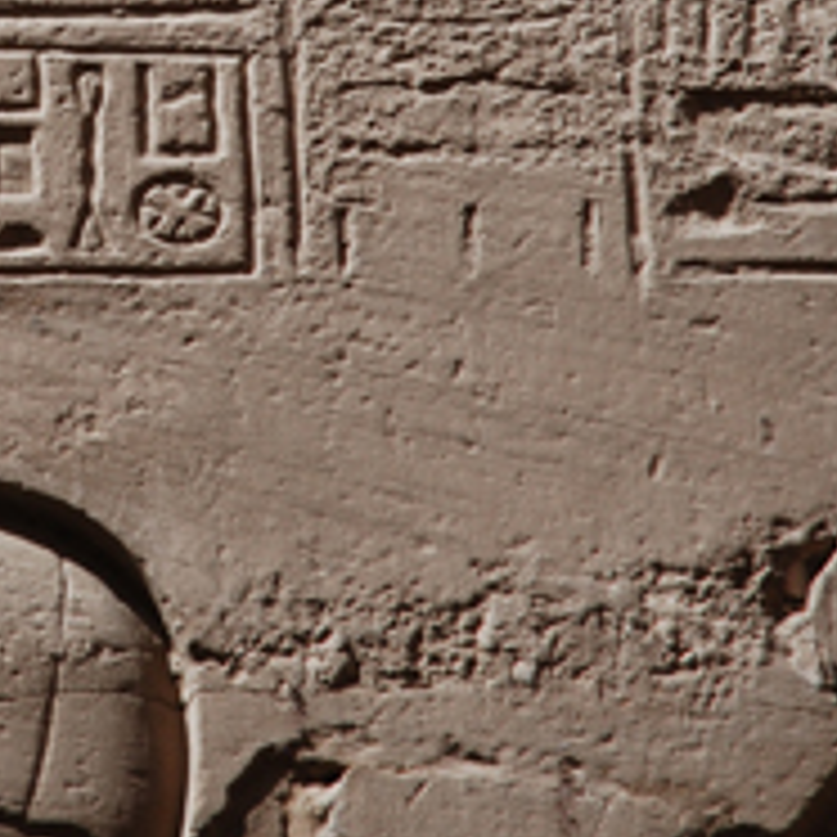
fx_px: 9821
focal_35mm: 359
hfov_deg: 4.9
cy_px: -169
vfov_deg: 4.9
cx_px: -104
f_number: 4.5
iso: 200
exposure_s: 1/320
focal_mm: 70
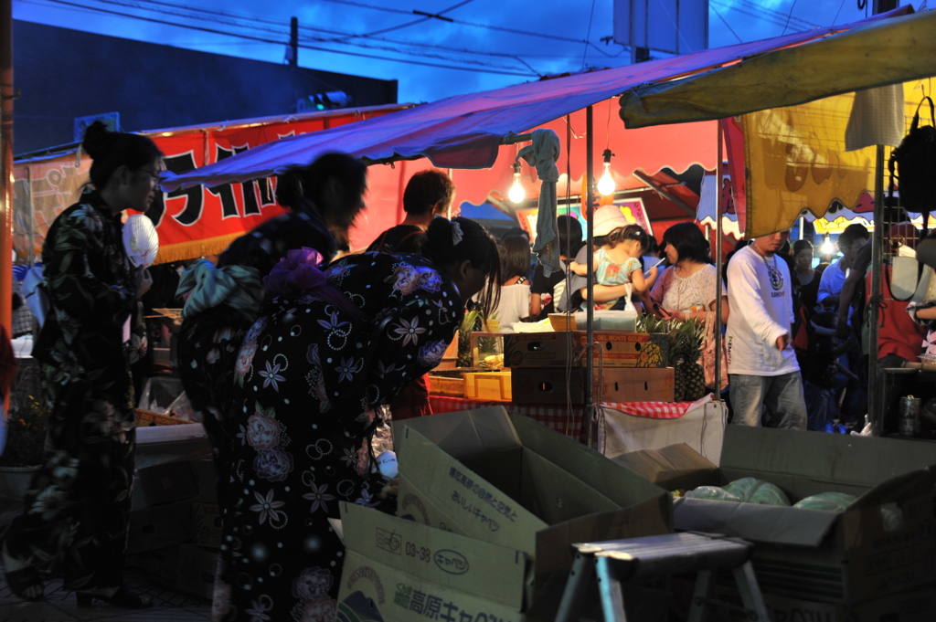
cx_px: 468
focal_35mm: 50
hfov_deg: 39.6
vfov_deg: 26.9
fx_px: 1299
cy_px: 311
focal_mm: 50
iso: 560
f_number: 4.5
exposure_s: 1/30
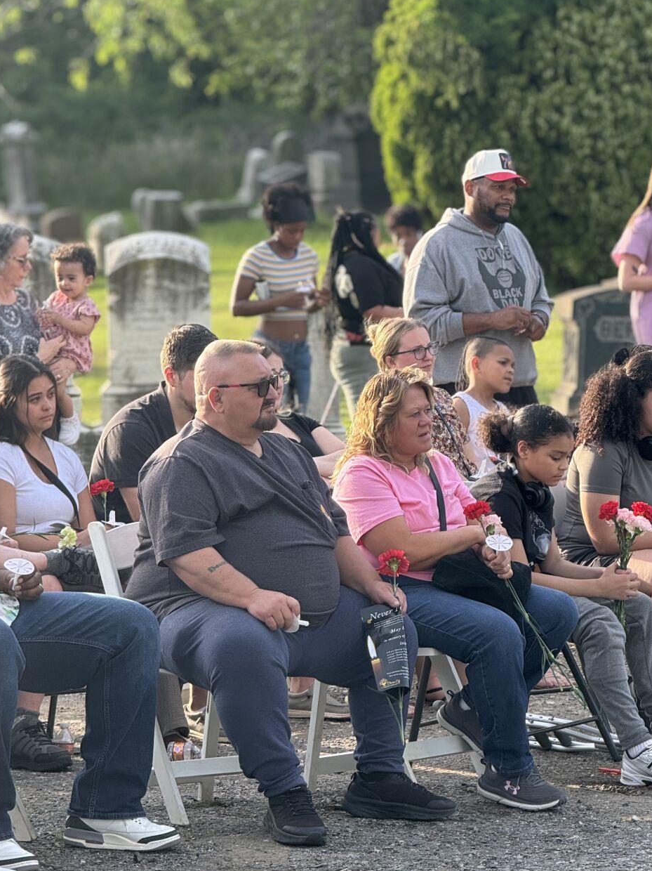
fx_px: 4046
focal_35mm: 161
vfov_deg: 12.3
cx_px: 419
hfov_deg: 9.2
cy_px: 532
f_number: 2.8
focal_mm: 15.66
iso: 50
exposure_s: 1/249
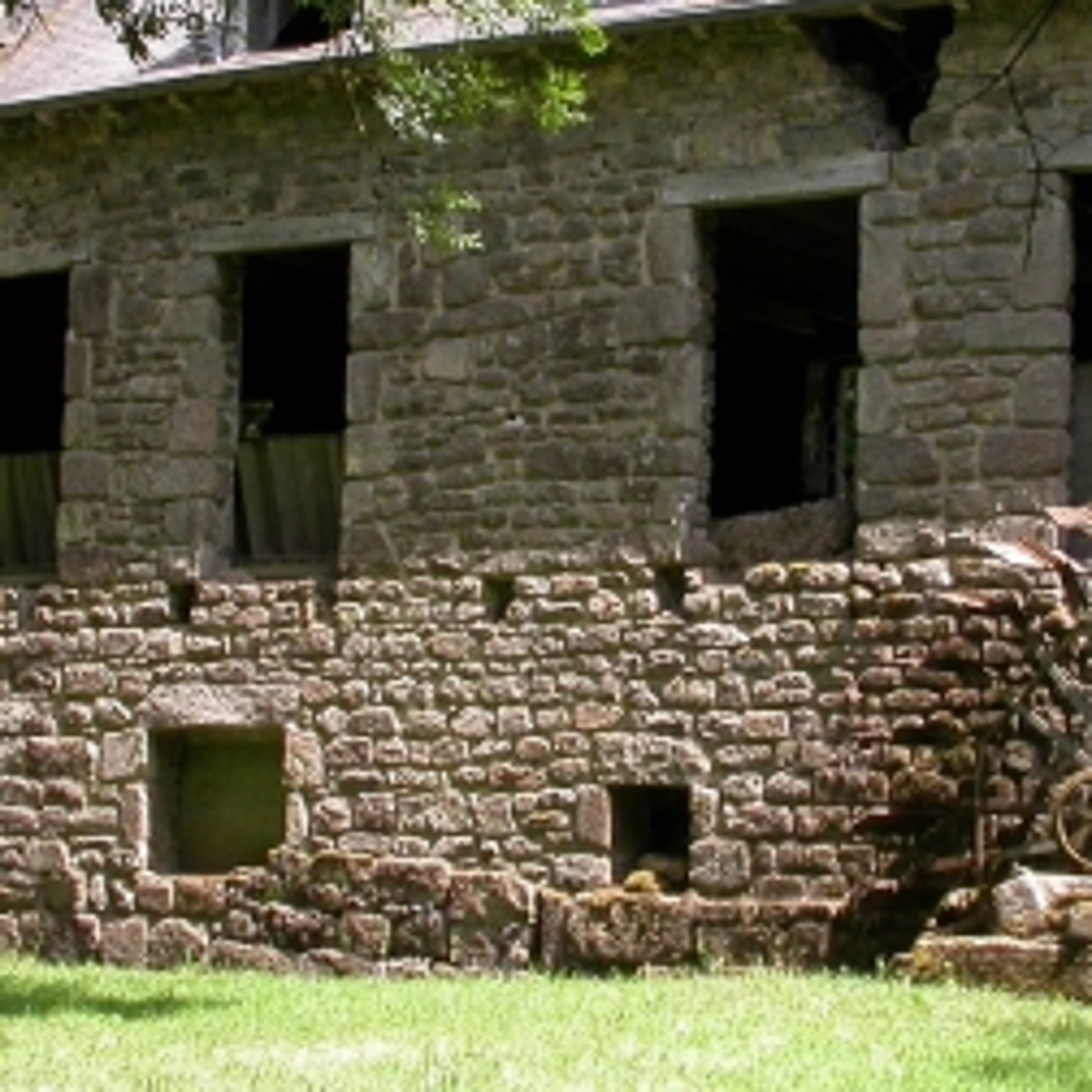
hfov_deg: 19.1
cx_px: 659
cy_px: 459
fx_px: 3248
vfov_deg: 19.1
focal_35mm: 91
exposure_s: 1/161
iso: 100
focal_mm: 7.85
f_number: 5.3
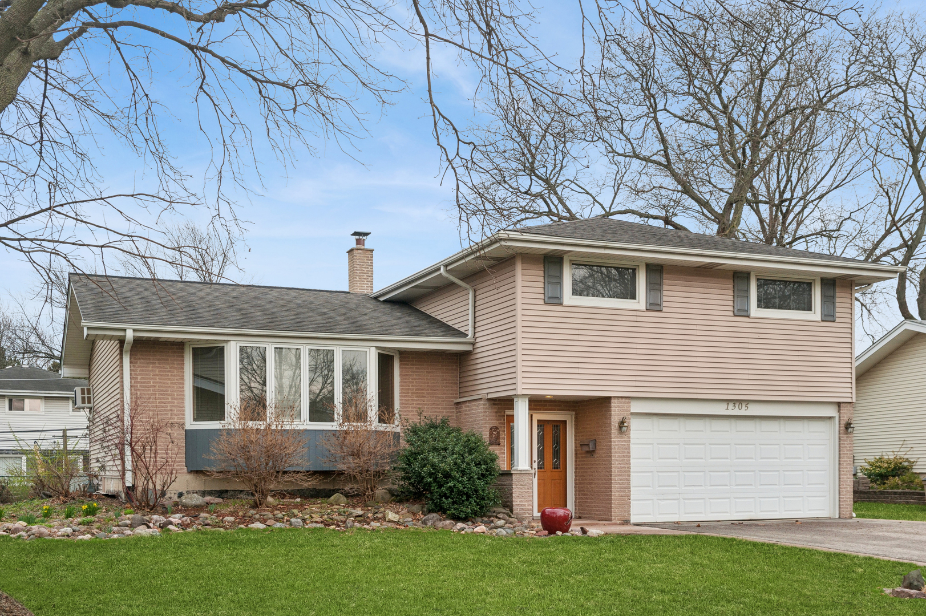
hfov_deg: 48.5
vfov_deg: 33.4
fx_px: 1028
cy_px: 308
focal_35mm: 40
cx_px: 463
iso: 400
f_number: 8
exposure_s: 1/80
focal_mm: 40
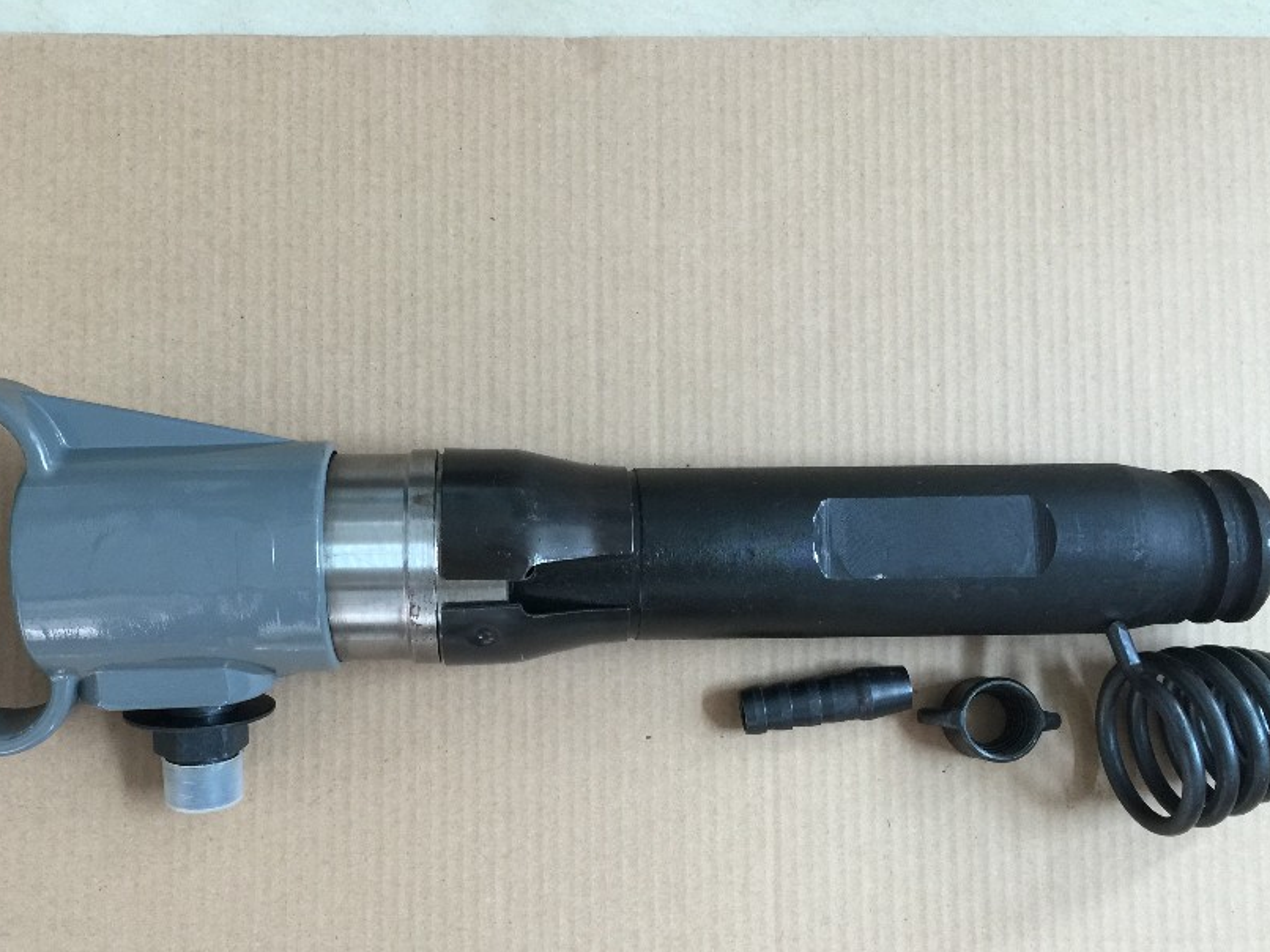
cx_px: 581
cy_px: 585
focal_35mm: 36
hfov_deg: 51.3
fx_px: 1320
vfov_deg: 39.4
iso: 80
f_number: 2.2
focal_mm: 4.15
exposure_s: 1/17
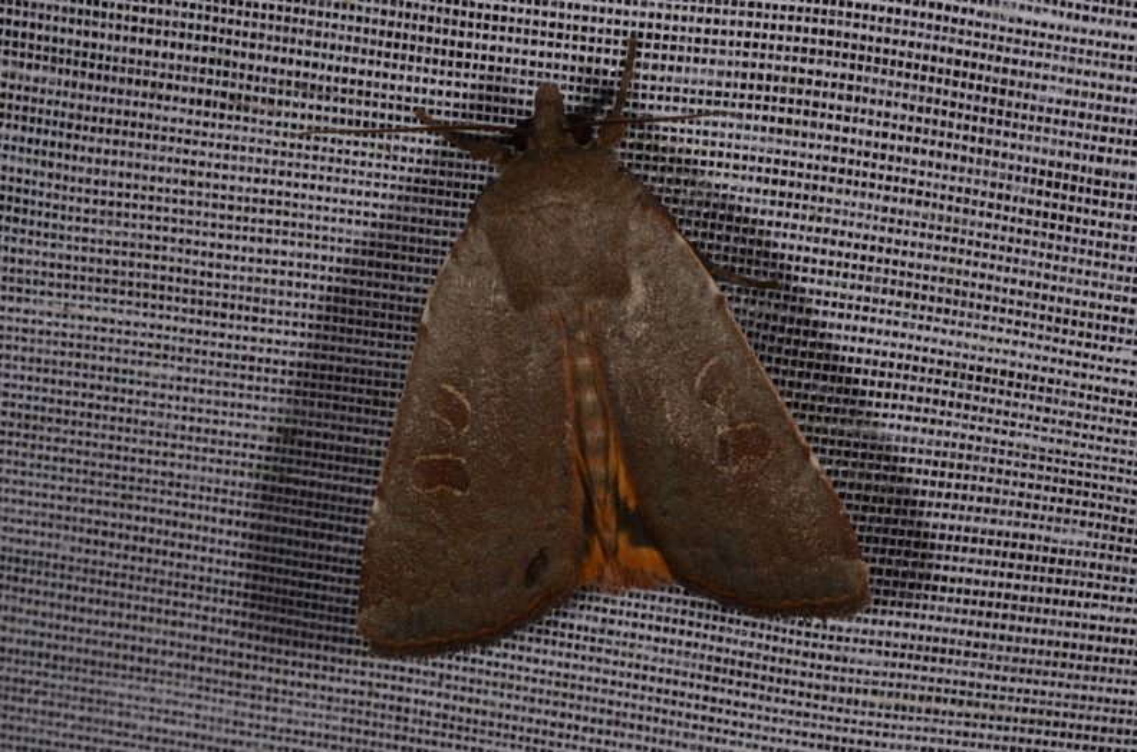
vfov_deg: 10.7
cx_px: 568
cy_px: 376
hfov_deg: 16.1
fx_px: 4017
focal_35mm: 128
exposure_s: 1/60
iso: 100
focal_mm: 85
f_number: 32
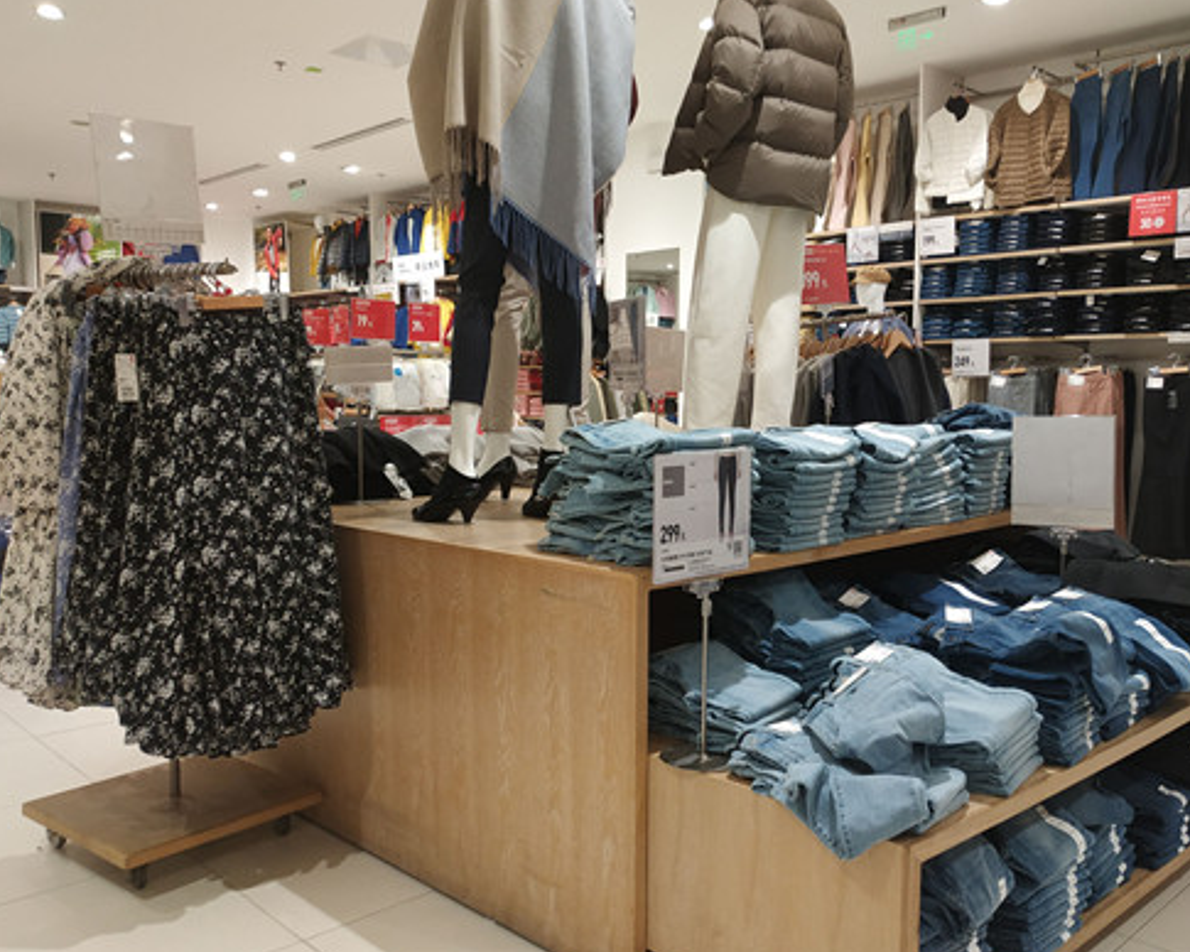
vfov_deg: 50.0
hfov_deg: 60.0
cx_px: 704
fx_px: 1021
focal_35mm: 29
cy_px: 478
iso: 125
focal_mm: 3.94
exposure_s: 1/50
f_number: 1.9
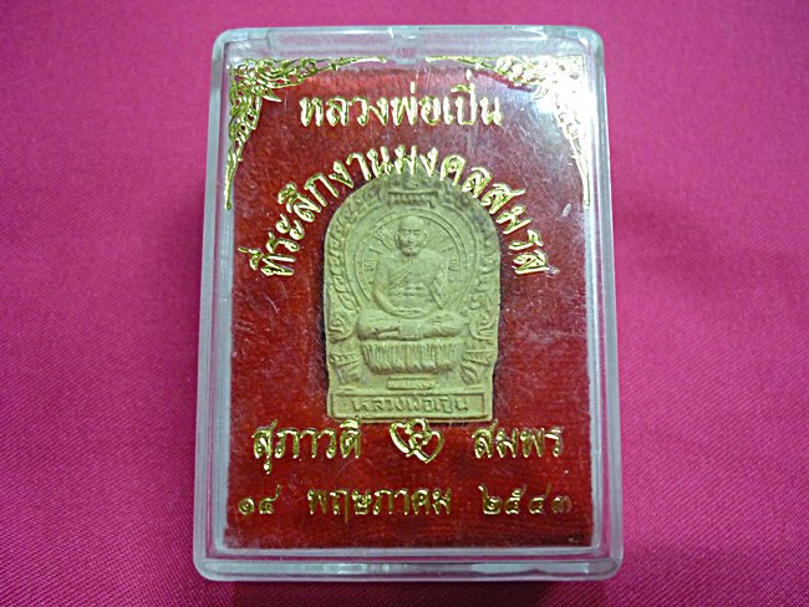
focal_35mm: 33
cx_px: 404
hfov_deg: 55.3
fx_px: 772
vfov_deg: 43.0
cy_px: 304
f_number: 2.8
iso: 400
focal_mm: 5.5
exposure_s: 1/10
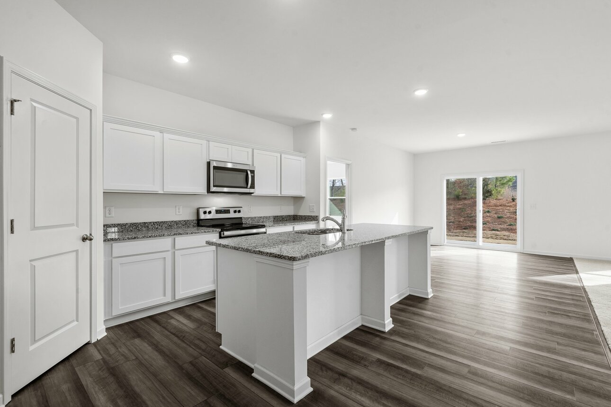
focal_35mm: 16
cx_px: 306
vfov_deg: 73.7
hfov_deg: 96.7
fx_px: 272
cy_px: 204
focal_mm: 16
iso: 400
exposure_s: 1/2
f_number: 8
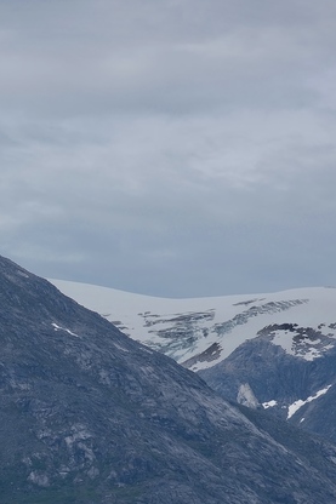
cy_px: 403
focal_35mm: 283
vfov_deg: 7.3
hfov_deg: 4.8
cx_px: 75
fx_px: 3965
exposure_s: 1/250
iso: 100
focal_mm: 92
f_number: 8
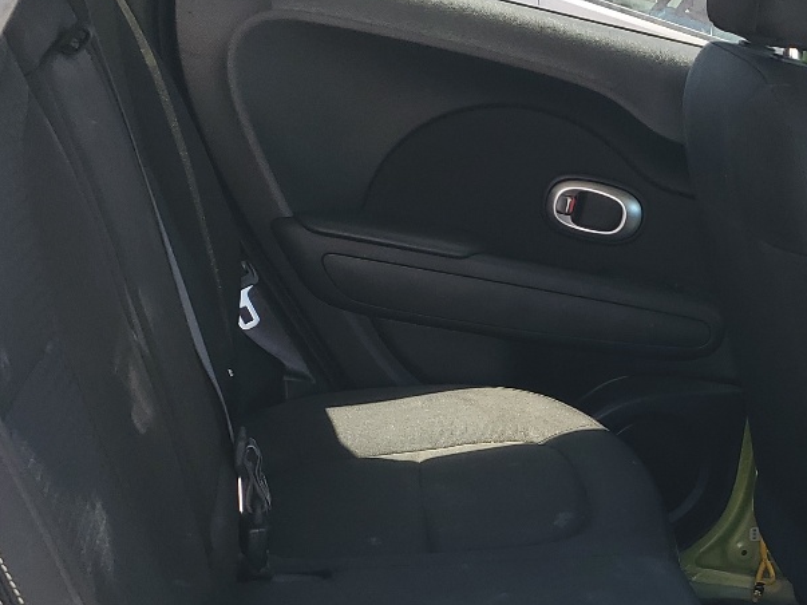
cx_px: 592
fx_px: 1608
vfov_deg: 21.1
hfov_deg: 27.8
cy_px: 446
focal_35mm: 69
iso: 50
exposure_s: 1/161
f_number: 1.5
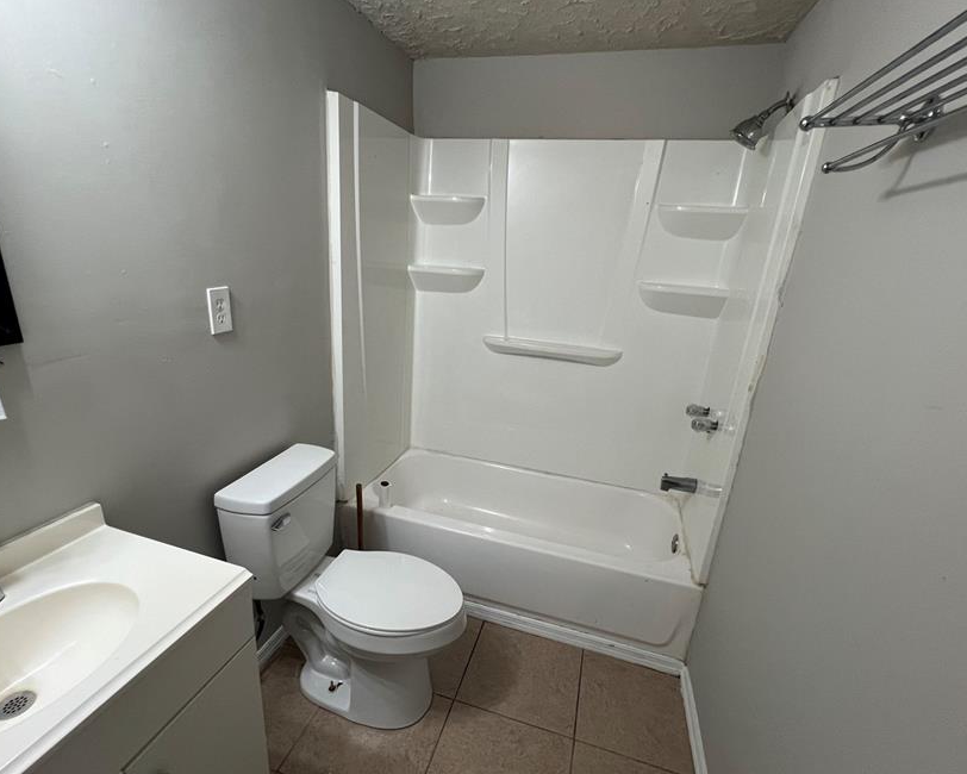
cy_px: 412
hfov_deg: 93.0
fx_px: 458
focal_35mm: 16
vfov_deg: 80.3
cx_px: 462
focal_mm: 1.57
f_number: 1.8
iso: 160
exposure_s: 1/120
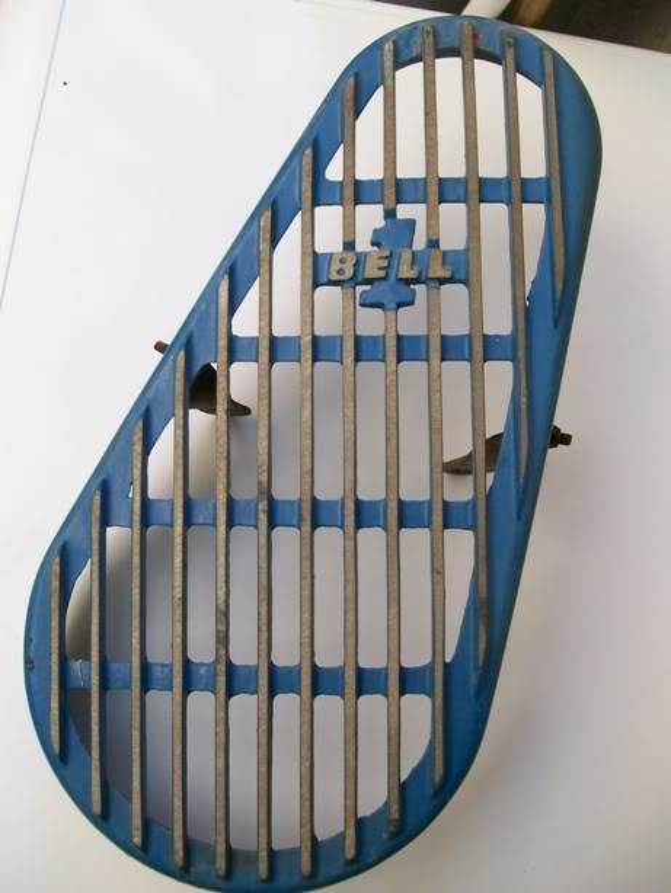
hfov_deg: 39.7
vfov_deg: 51.3
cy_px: 446
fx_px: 930
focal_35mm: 36
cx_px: 336
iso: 80
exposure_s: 1/61.8
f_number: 2.7
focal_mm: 6
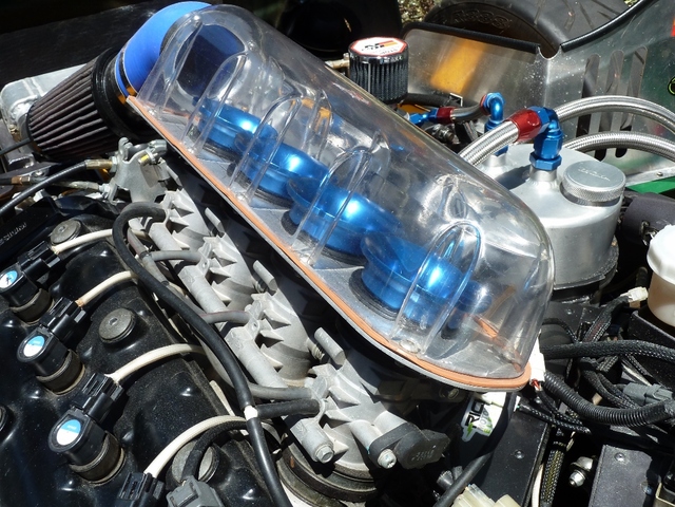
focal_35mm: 37
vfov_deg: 38.7
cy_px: 254
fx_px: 721
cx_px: 338
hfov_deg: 50.1
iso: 80
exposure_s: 1/400
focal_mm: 6.1
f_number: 4
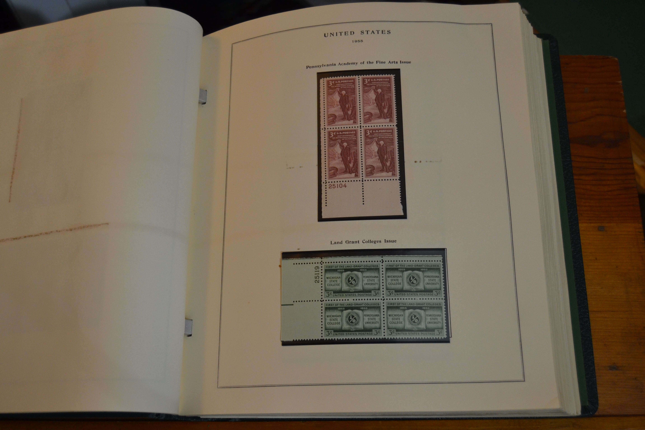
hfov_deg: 49.6
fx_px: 699
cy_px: 215
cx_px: 322
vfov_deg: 34.2
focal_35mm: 39
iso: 900
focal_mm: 26
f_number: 4
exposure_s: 1/60
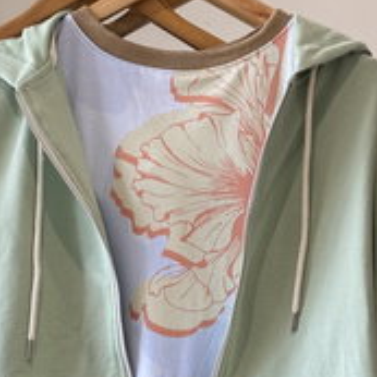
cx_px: 118
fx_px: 1750
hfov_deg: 12.3
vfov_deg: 12.3
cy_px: 276
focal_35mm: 142
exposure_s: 1/50
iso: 50
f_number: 1.6
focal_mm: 5.96
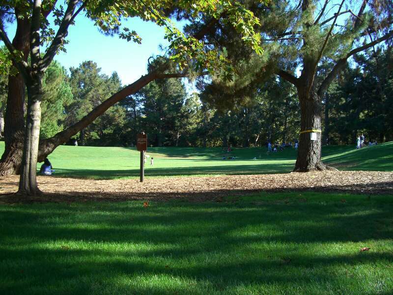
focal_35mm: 38
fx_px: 431
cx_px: 196
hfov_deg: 49.0
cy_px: 148
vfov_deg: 37.7
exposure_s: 1/250
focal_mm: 7.9
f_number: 2.8
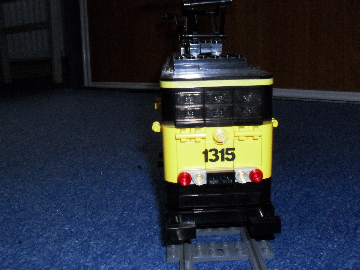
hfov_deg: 52.6
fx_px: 364
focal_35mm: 35
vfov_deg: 40.7
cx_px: 180
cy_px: 135
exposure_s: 1/45
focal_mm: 6.3
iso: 400
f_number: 8.4
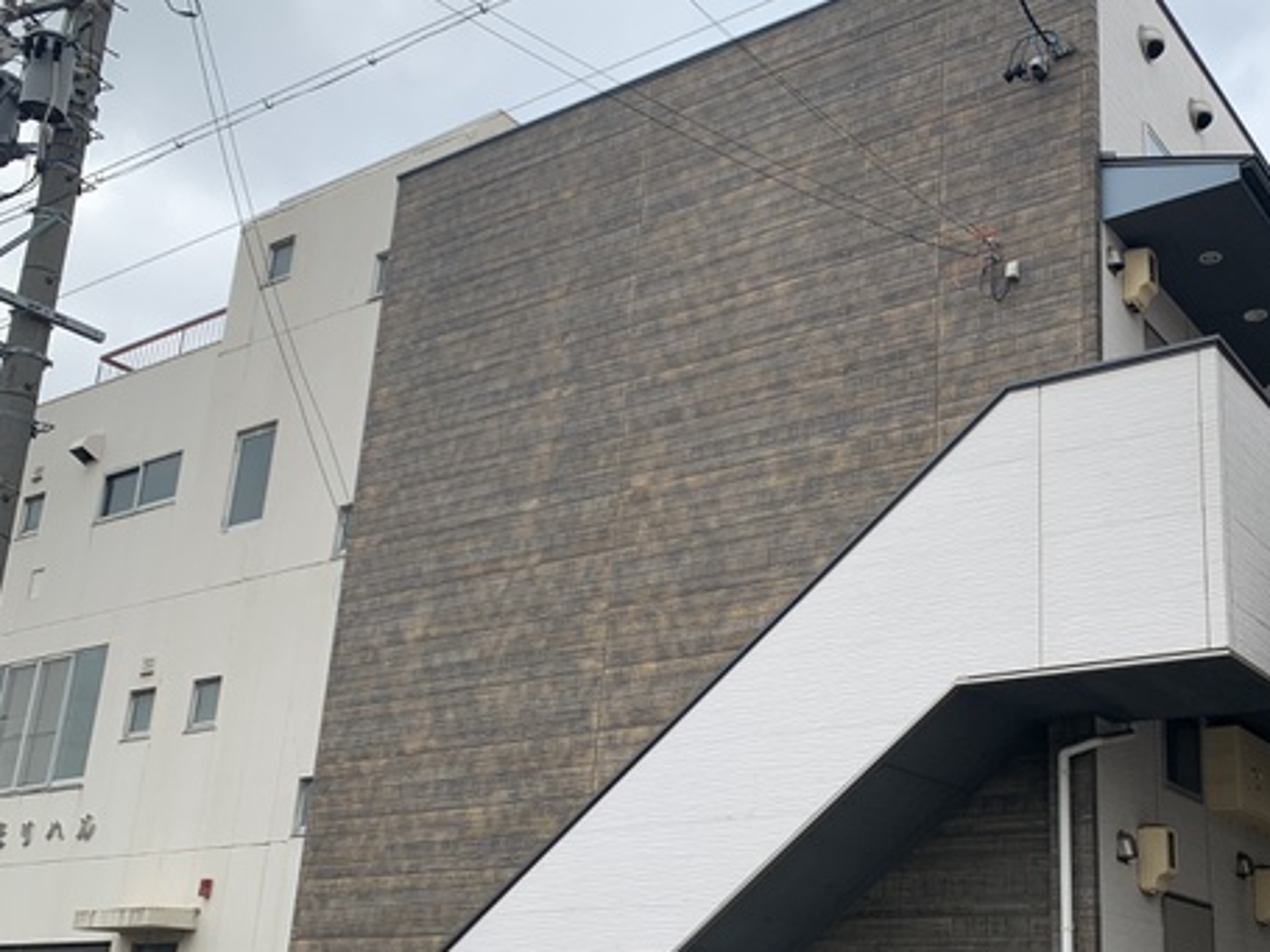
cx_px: 882
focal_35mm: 40
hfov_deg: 45.8
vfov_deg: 35.7
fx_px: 1467
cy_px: 599
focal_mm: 4.25
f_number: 1.8
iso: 25
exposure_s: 1/651
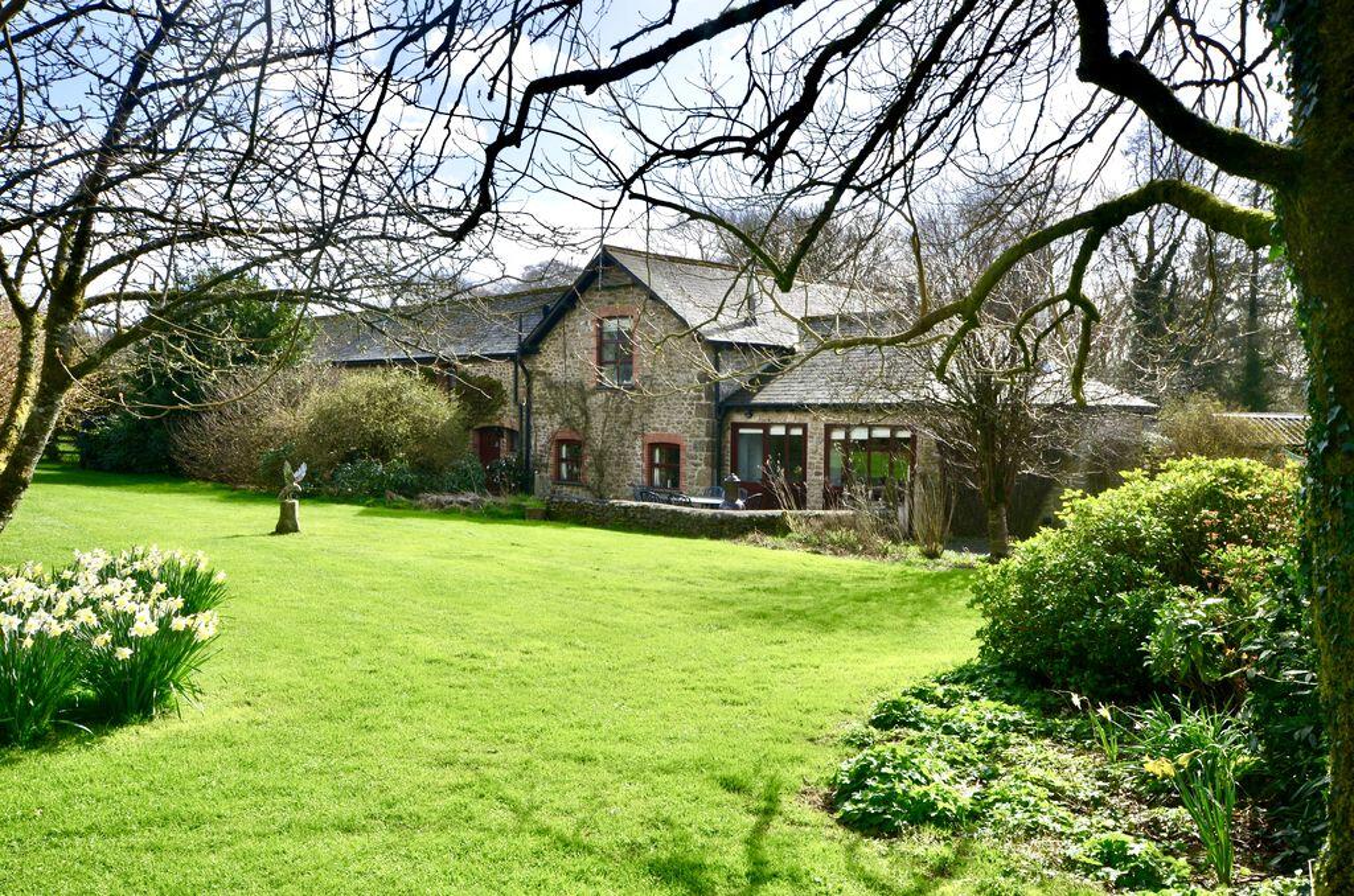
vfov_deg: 43.4
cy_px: 448
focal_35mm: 30
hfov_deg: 62.0
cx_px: 677
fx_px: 1126
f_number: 10
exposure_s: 1/250
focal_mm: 20
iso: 220
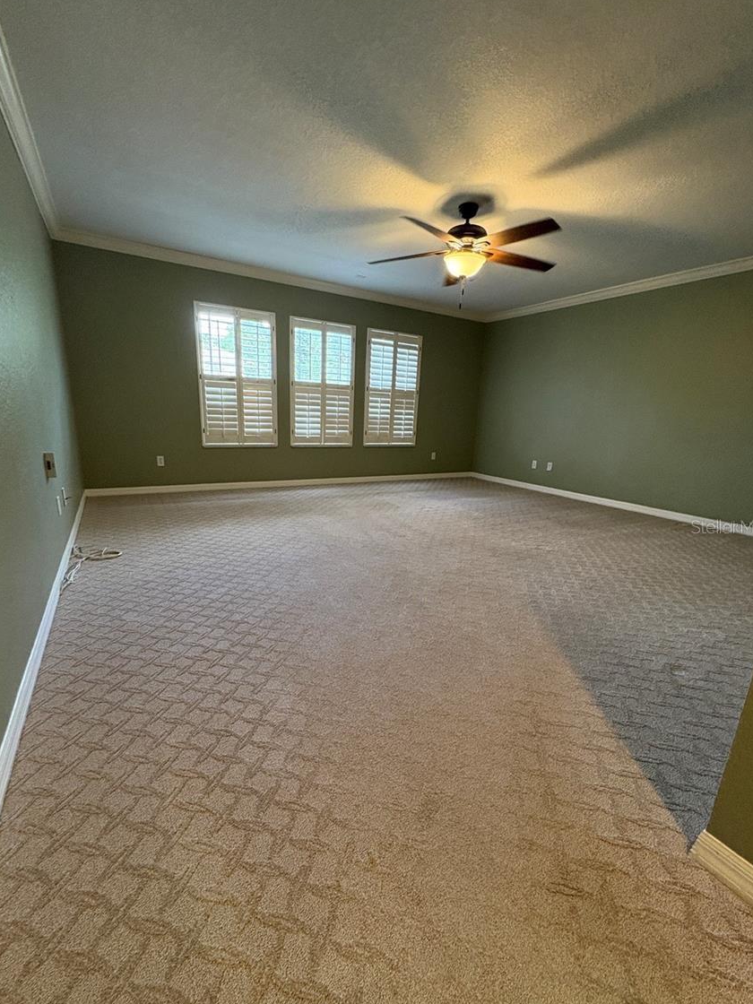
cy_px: 526
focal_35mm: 15
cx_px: 372
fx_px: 435
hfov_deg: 81.7
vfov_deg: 98.1
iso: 400
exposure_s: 1/60
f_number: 2.2
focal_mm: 2.22
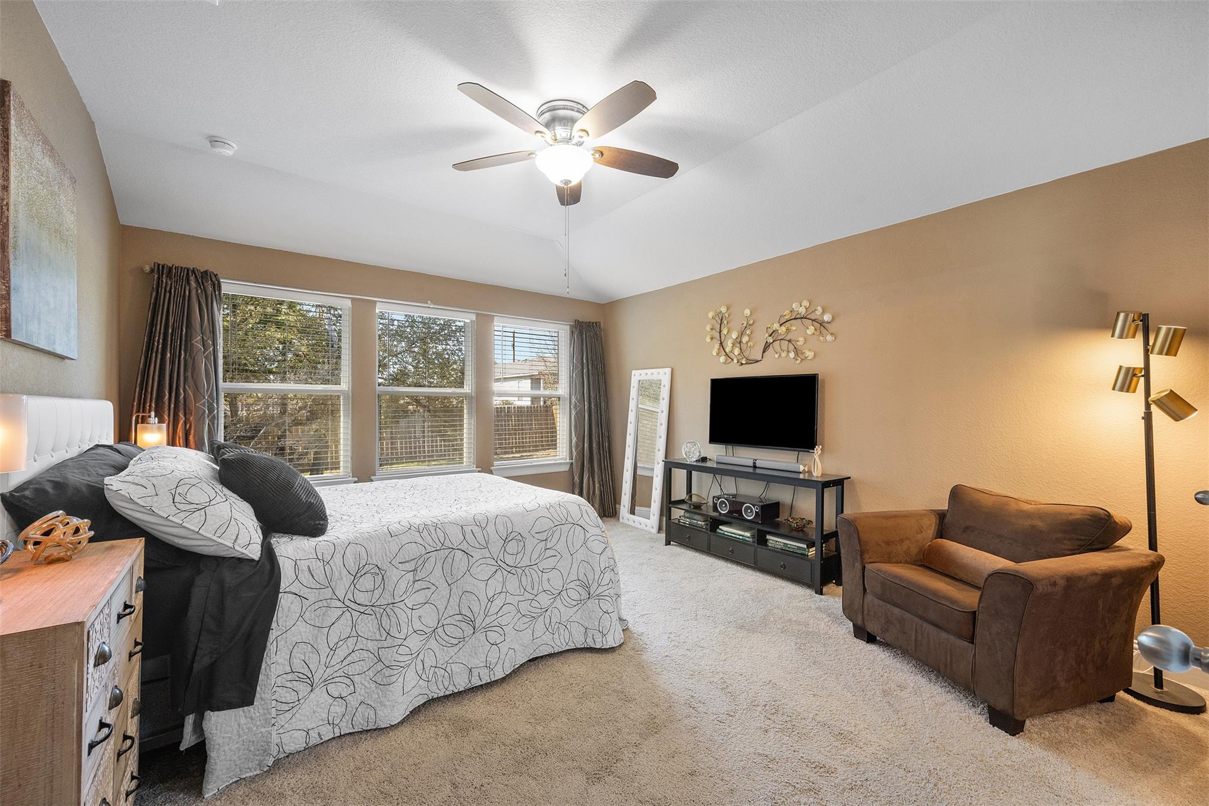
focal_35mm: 14
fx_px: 470
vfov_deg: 81.2
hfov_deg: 104.3
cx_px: 604
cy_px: 403
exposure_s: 1/20
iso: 400
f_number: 9
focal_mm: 14
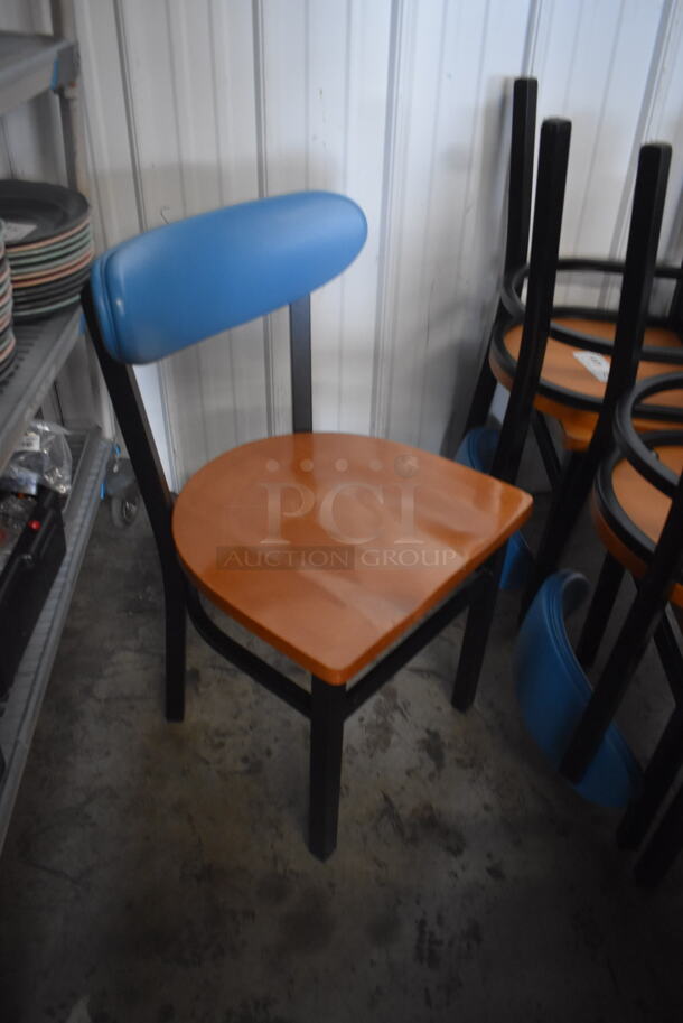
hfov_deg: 48.0
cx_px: 342
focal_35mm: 27
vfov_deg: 67.3
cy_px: 512
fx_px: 767
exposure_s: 1/125
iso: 2500
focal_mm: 18
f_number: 3.5
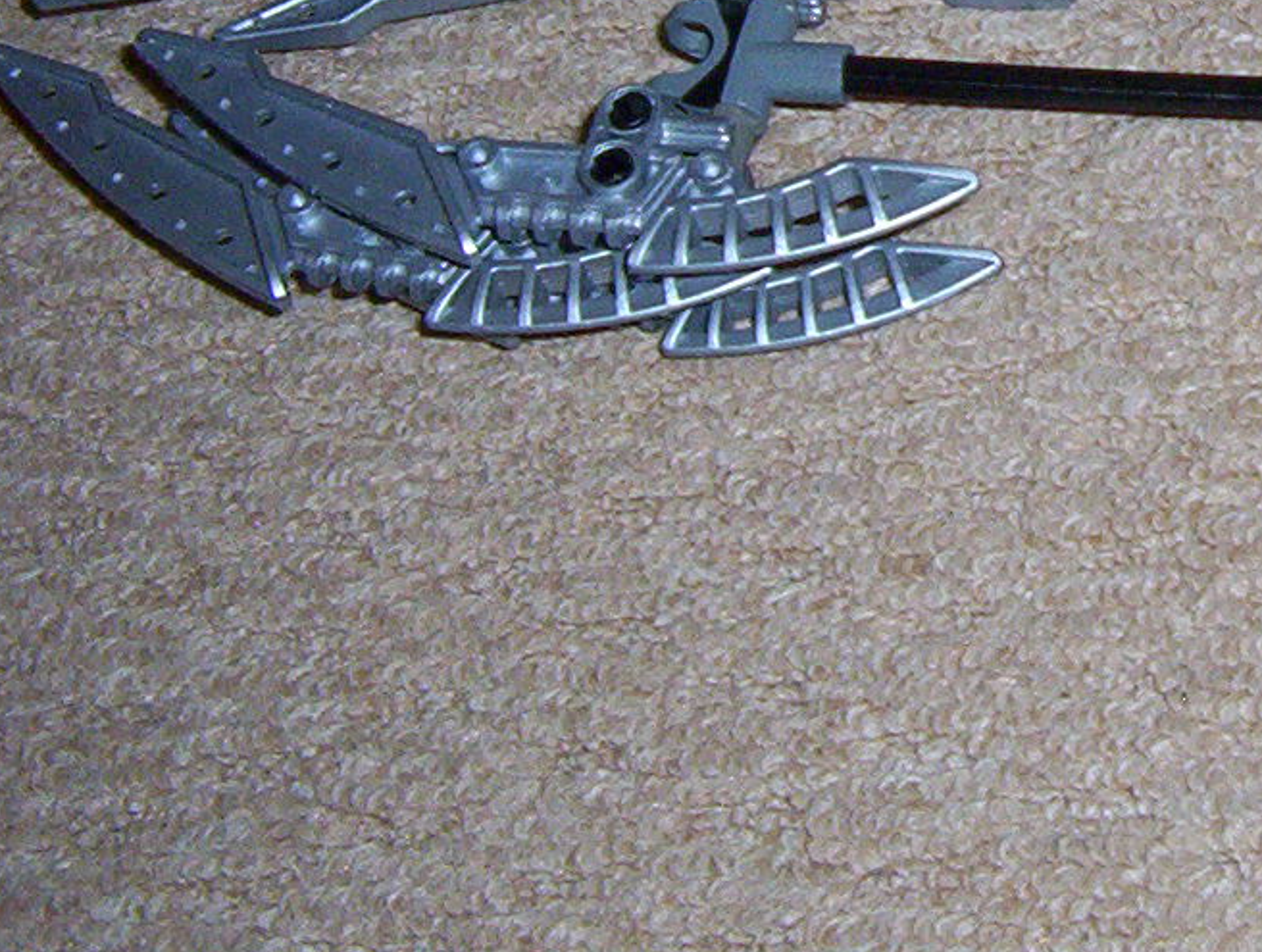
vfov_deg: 15.1
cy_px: 35
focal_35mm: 97
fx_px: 3544
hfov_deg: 19.0
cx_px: 1545
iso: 140
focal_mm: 5.26
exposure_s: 1/60
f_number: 3.84
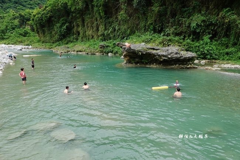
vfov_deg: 53.1
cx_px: 120
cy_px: 80
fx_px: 160
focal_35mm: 24
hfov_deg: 73.8
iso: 125
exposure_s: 1/400
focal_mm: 9
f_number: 4
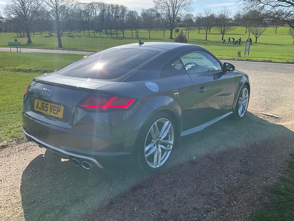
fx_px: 246
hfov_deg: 61.7
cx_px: 147
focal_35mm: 29
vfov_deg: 48.2
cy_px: 110
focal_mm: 3
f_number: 1.8
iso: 25
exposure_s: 1/1311
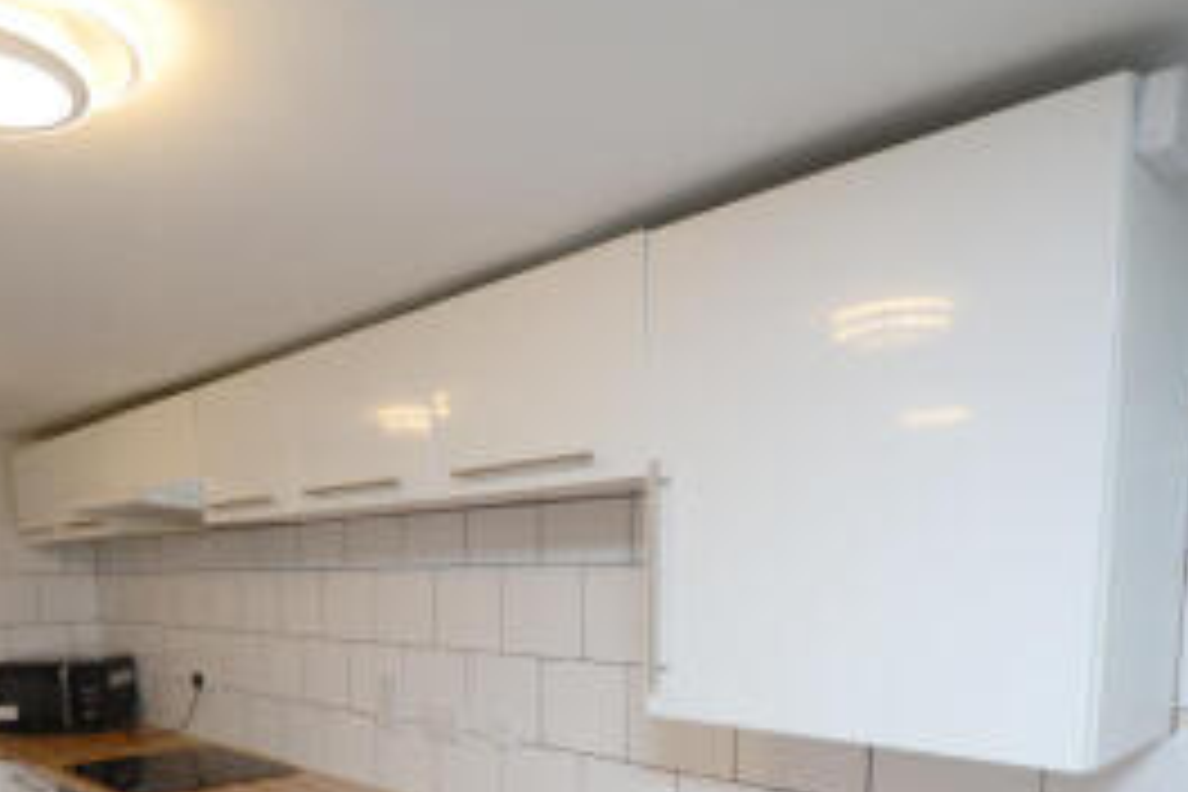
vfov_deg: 44.4
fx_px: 891
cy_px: 686
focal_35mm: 27
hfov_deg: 66.8
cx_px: 477
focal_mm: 10
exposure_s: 1/100
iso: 400
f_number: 5
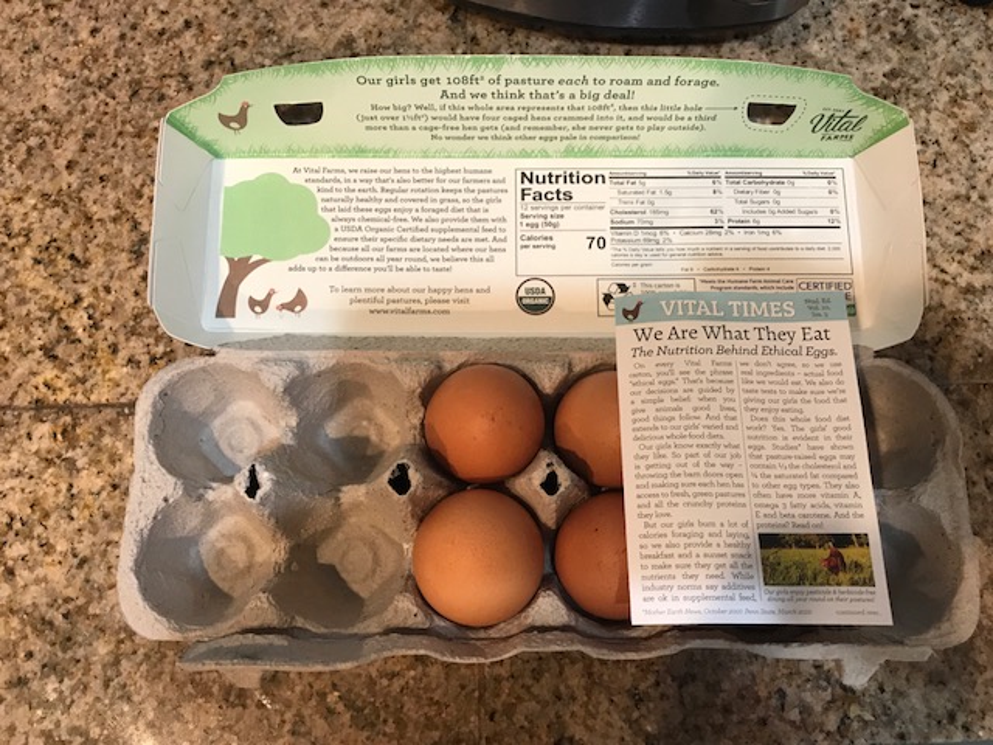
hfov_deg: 63.4
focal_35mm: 28
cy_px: 372
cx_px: 496
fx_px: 803
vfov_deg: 49.7
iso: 40
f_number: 1.8
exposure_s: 1/17
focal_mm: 3.99
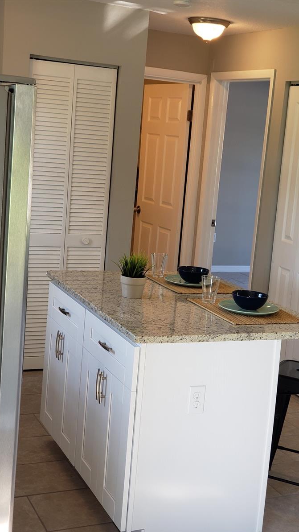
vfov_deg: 36.6
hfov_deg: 21.0
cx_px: 183
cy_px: 266
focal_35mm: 57
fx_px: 803
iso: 50
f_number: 2.4
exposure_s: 1/30
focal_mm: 6
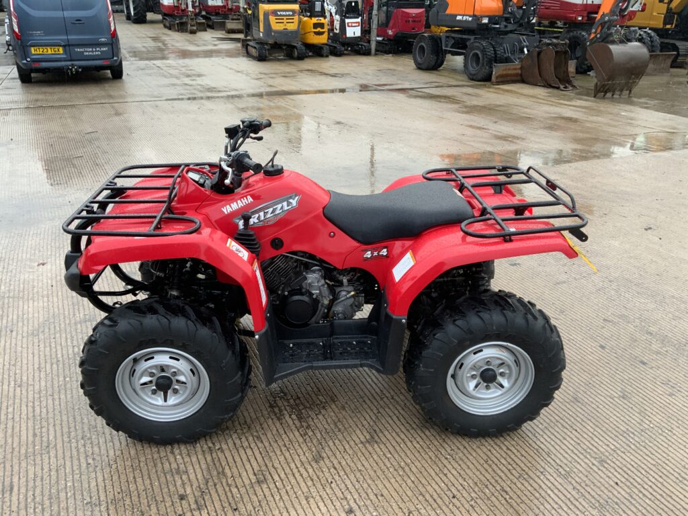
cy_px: 258
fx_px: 576
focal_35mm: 29
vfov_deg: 48.2
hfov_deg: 61.7
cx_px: 344
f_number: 1.8
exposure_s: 1/122
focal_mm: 3
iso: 50
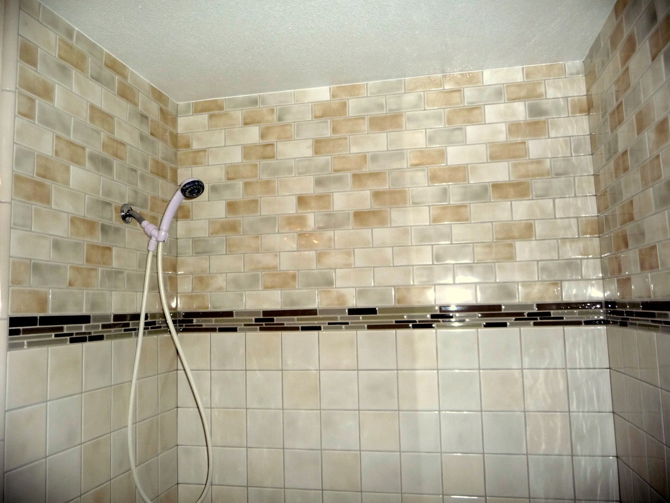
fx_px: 542
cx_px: 335
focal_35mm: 28
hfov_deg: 63.4
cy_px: 252
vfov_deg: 49.8
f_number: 3.3
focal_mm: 4.7
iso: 100
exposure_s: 1/200
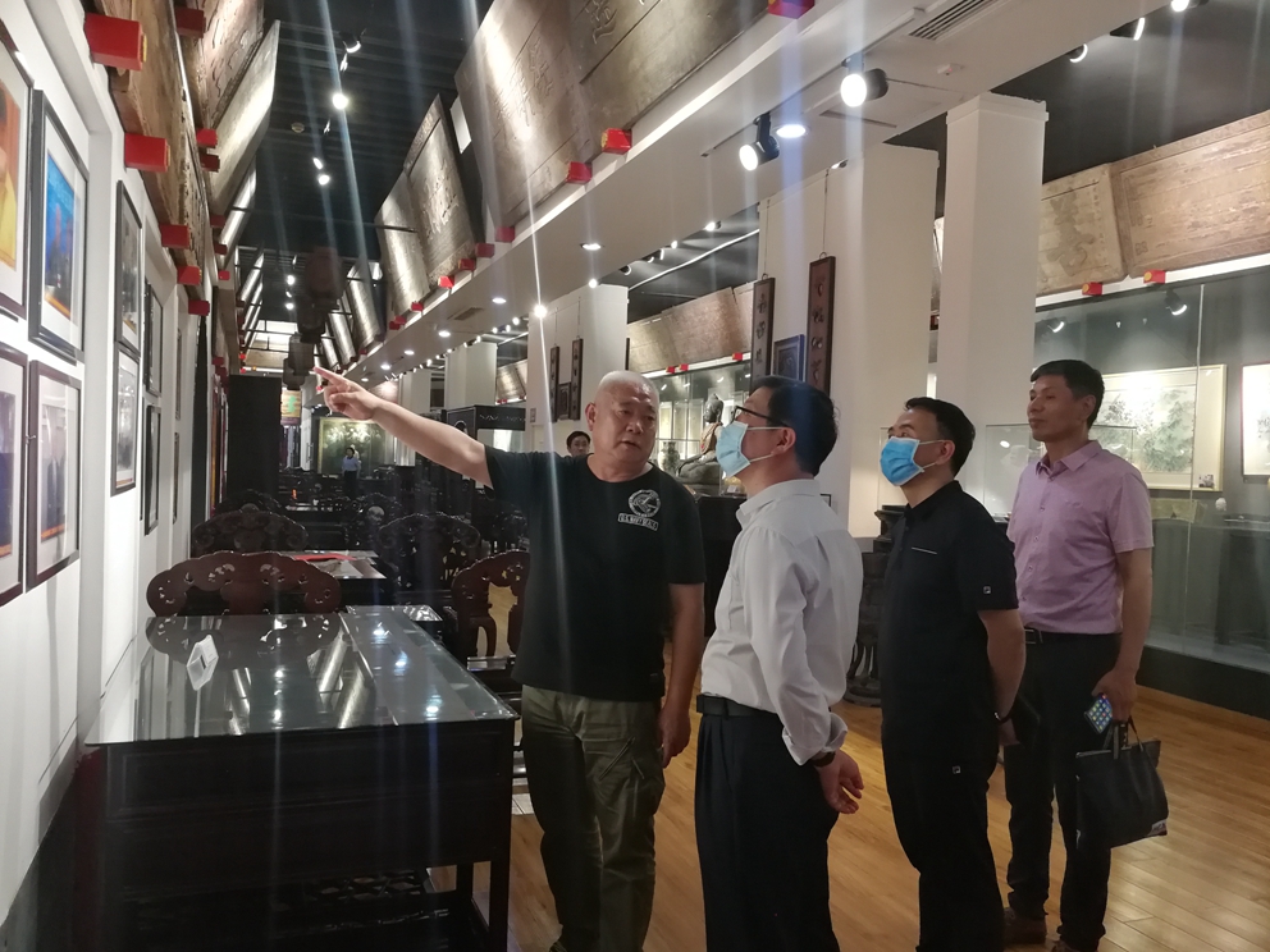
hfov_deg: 65.3
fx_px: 991
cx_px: 635
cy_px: 476
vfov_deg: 51.4
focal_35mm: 27
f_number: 2.2
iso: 500
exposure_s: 1/100
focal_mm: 3.95
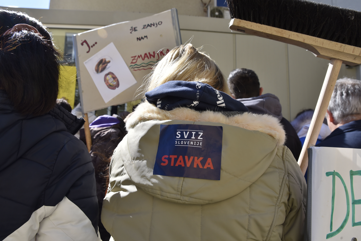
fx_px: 241
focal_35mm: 24
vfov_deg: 53.2
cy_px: 120
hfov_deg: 73.7
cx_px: 180
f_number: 8
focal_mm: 24
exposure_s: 1/640
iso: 250
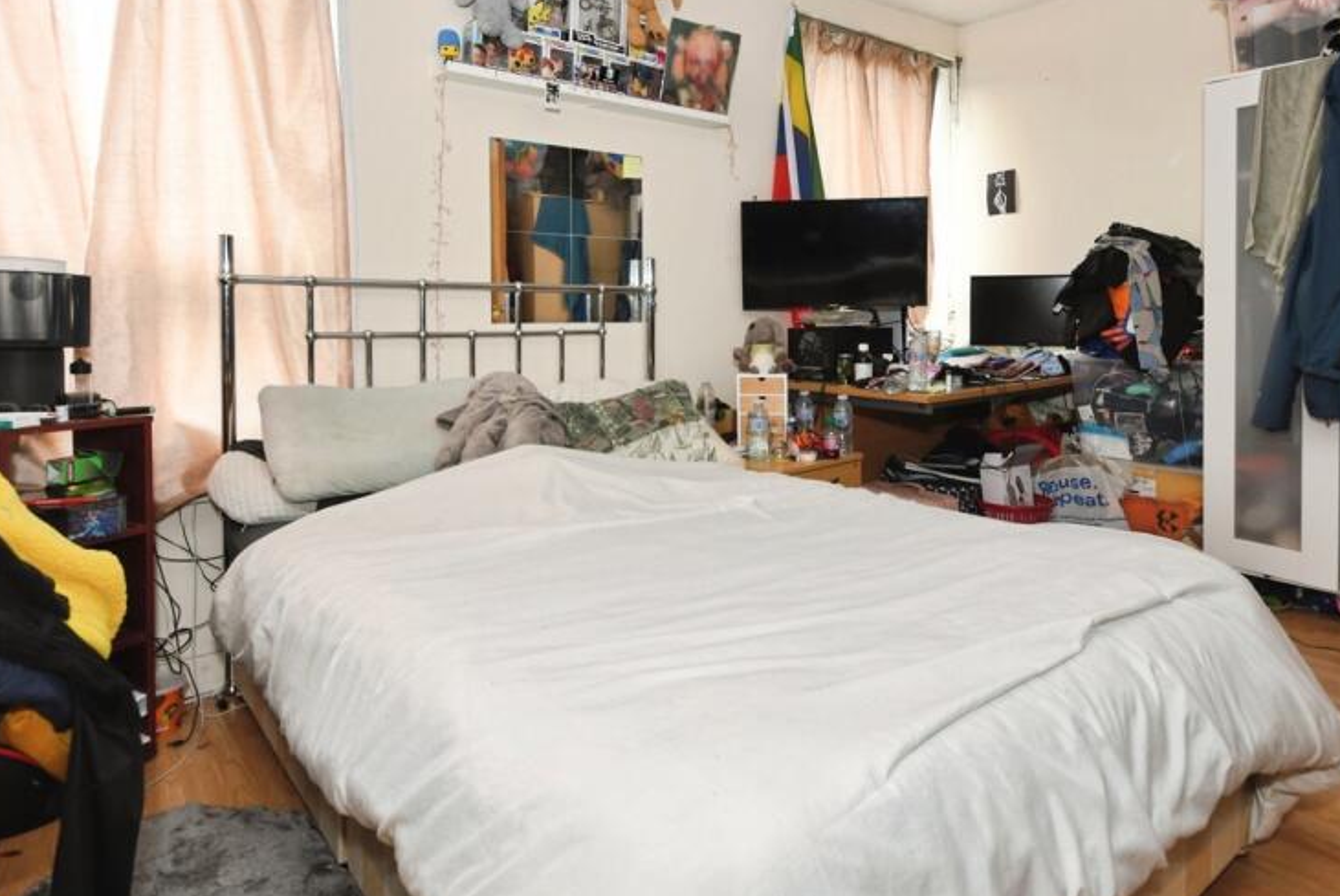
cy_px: 370
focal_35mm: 21
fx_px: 782
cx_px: 684
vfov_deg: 59.2
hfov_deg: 81.1
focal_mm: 10
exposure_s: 1/60
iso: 400
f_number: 8
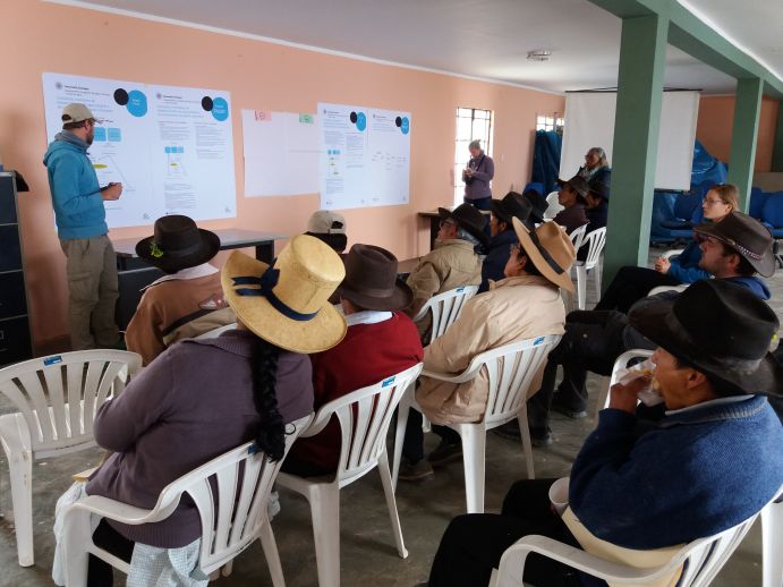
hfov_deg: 63.5
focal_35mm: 28
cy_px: 294
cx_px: 392
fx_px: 633
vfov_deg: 49.7
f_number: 1.9
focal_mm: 3.7
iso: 100
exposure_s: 1/33
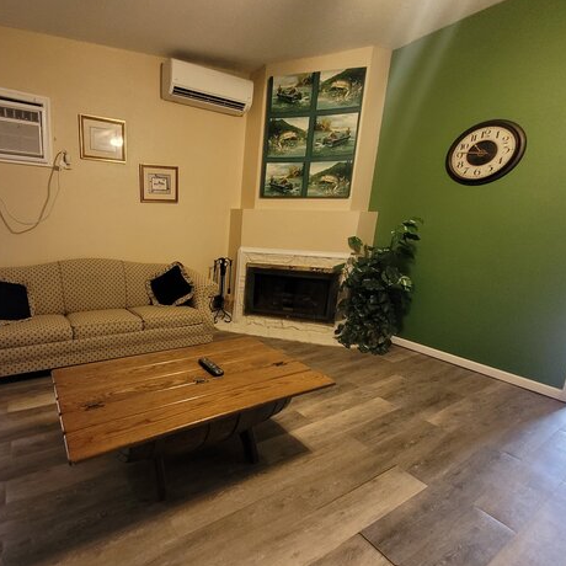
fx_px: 296
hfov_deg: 84.1
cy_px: 284
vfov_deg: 87.4
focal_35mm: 16
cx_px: 185
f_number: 2.2
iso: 320
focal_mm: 1.74
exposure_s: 1/30
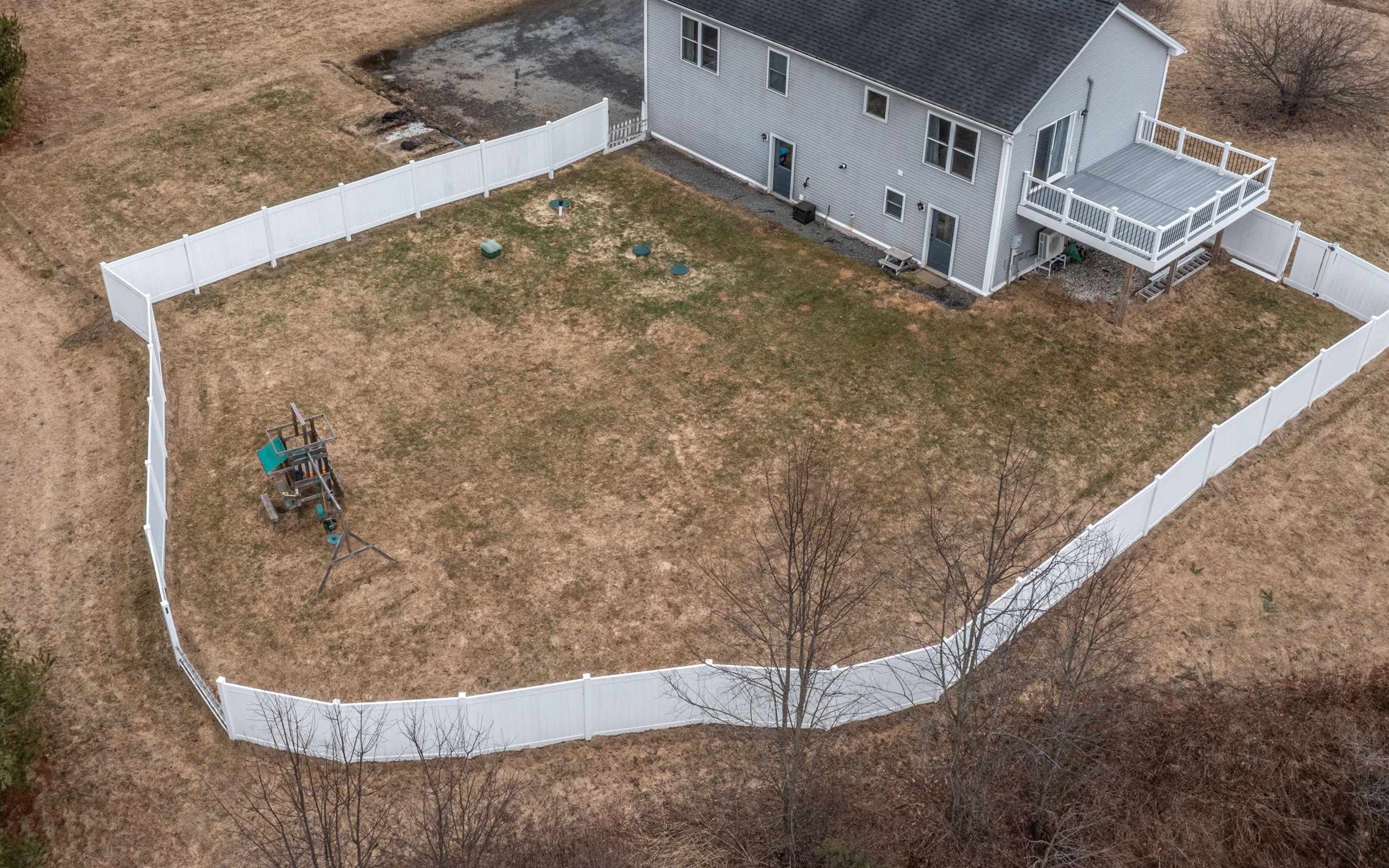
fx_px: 1363
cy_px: 313
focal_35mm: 36
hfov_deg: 53.9
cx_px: 639
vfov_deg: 35.1
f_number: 8
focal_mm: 10.26
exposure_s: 1/160
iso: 100
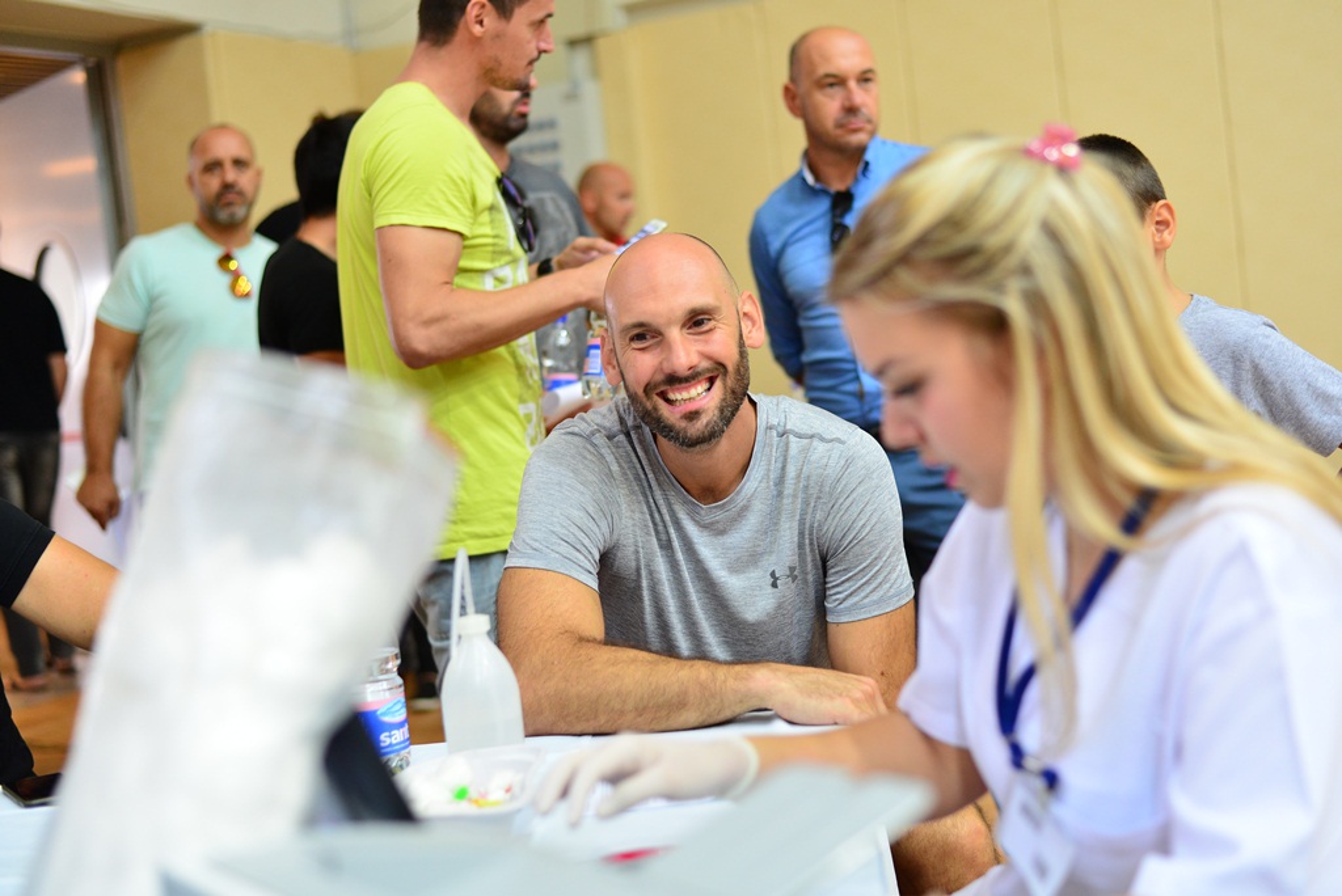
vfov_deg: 27.0
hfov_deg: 39.6
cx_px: 671
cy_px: 448
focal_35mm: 50
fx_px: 1865
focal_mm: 50
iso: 1250
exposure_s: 1/200
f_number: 2.5
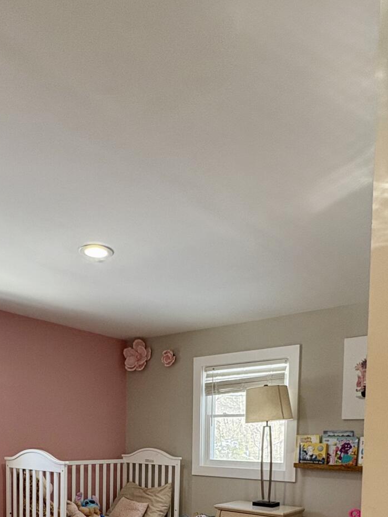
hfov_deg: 46.8
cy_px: 472
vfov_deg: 52.2
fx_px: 448
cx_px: 185
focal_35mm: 30
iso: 250
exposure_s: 1/120
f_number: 2.2
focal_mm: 2.22
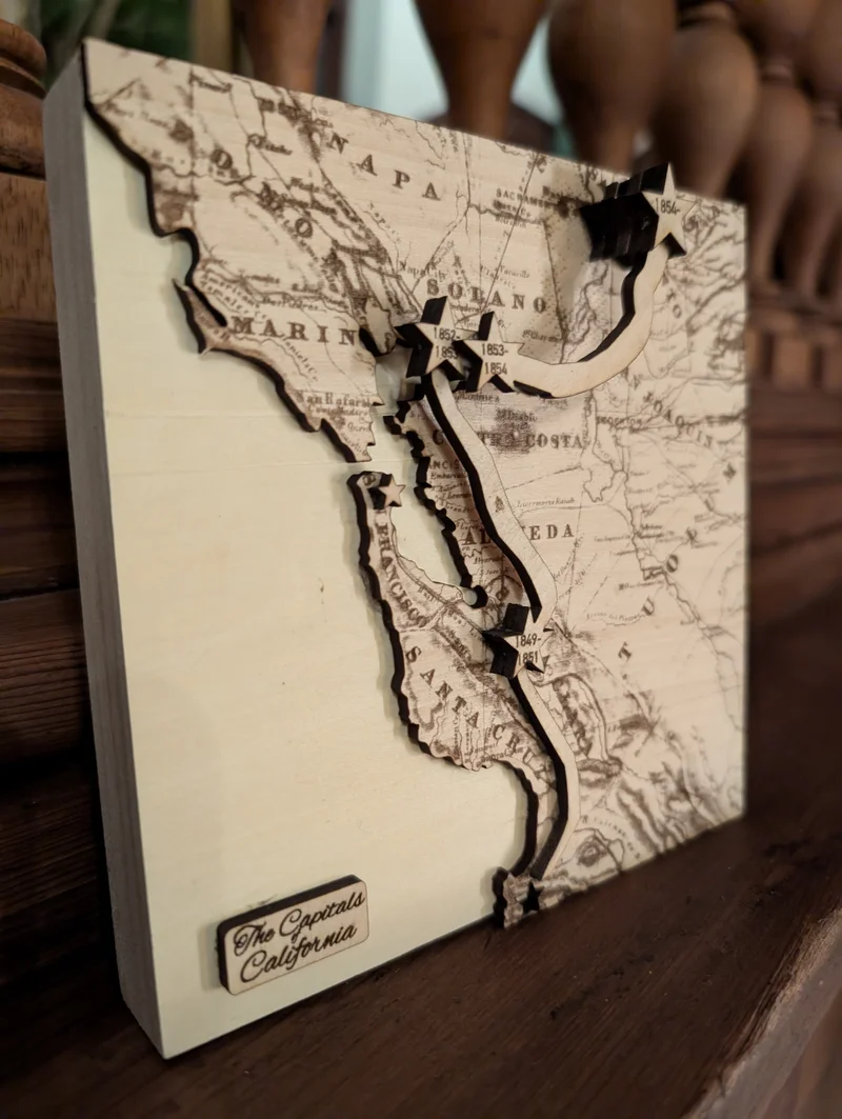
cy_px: 560
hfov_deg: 56.9
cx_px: 421
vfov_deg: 71.5
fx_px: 777
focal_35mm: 24
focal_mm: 6.9
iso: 1748
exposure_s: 1/90
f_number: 1.68
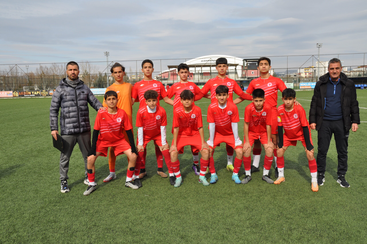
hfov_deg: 53.2
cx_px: 184
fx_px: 367
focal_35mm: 36
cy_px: 122
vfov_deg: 36.8
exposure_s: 1/250
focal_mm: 24
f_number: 8
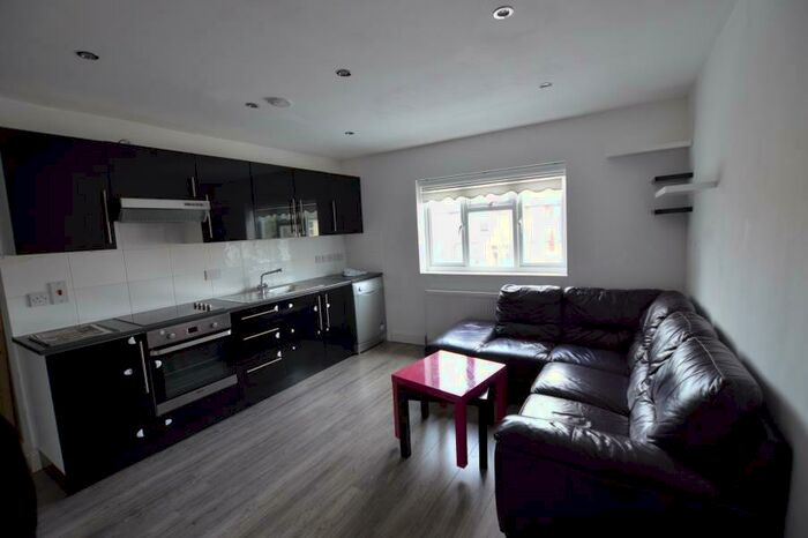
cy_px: 269
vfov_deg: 77.3
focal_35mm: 15
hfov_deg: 100.4
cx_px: 404
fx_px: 336
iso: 400
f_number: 4.5
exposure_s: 1/80
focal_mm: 10
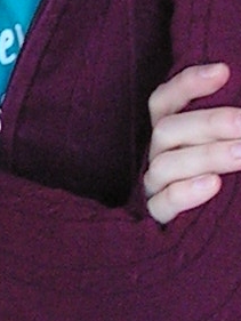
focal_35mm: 262
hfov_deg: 5.6
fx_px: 2430
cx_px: -138
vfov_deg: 7.6
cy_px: 128
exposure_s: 1/40
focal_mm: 6
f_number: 3.2
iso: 160
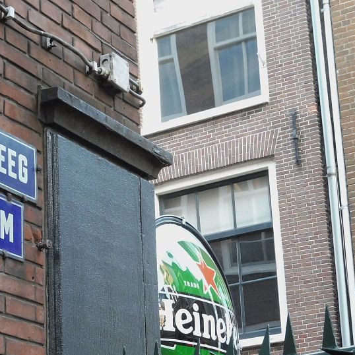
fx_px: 1288
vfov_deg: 15.7
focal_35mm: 111
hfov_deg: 15.7
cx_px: 121
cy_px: 232
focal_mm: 11.7
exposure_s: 1/25
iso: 400
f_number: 4.9
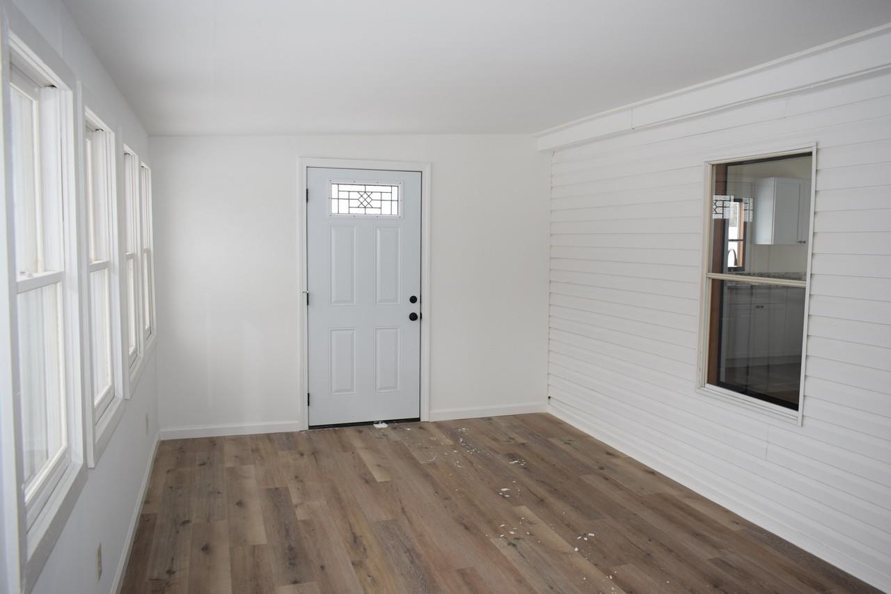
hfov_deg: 67.4
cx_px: 446
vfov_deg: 47.9
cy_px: 297
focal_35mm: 27
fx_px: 668
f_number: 5.6
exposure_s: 1/125
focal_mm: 18
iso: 450
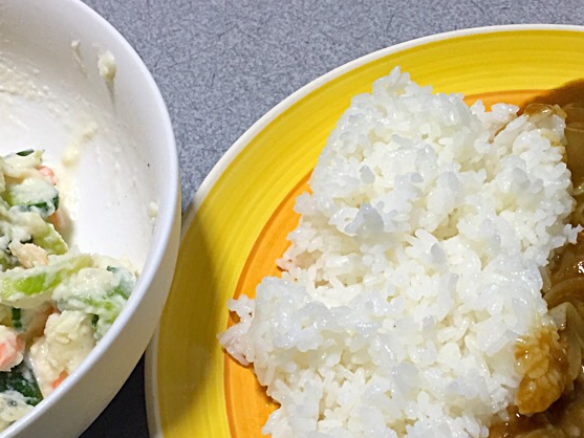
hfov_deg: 38.2
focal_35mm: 50
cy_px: 350
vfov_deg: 28.5
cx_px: 297
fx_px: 844
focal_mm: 4.15
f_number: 2.2
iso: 125
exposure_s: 1/33
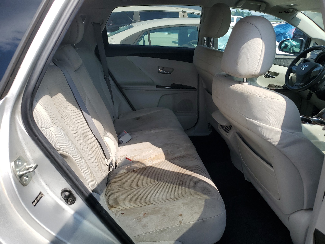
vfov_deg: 53.1
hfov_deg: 67.3
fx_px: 244
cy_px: 122
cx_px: 162
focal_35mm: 26
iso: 50
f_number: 1.5
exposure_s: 1/2000
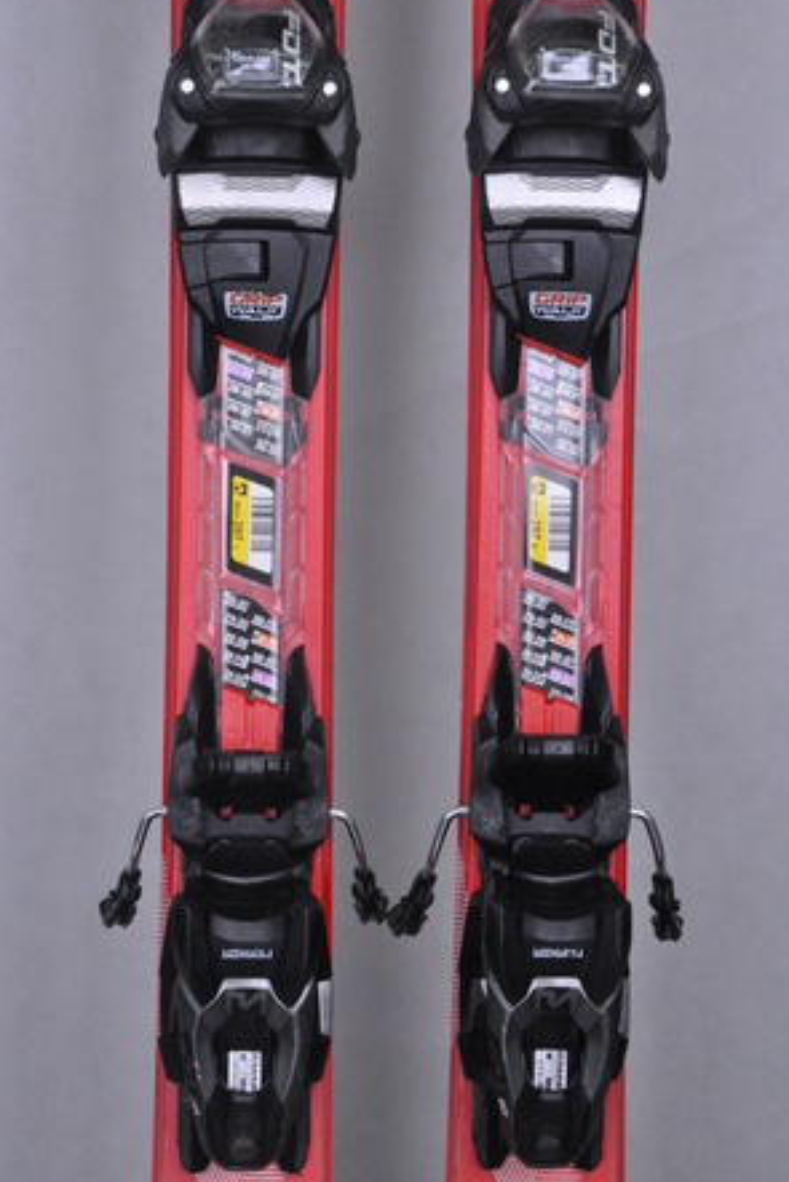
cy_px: 586
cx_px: 392
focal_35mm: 122
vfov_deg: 16.8
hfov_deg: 11.2
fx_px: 4007
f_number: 9.5
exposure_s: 1/125
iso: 3200
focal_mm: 80
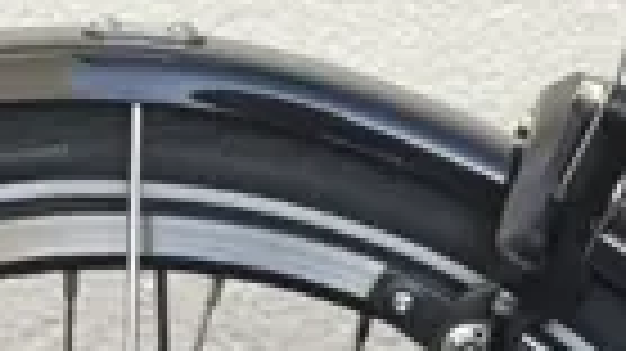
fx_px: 4977
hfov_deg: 7.1
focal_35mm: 300
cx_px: 1009
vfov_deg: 4.0
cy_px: 788
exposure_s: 1/675
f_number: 1.78
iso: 80
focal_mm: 6.76
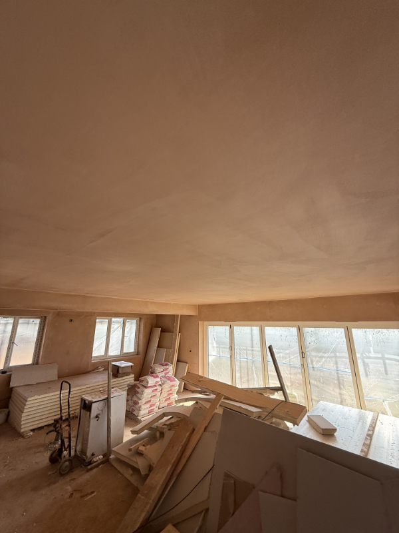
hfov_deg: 85.7
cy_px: 266
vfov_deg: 102.1
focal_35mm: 14
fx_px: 215
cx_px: 200
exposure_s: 1/323
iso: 64
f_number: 2.2
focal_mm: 2.2
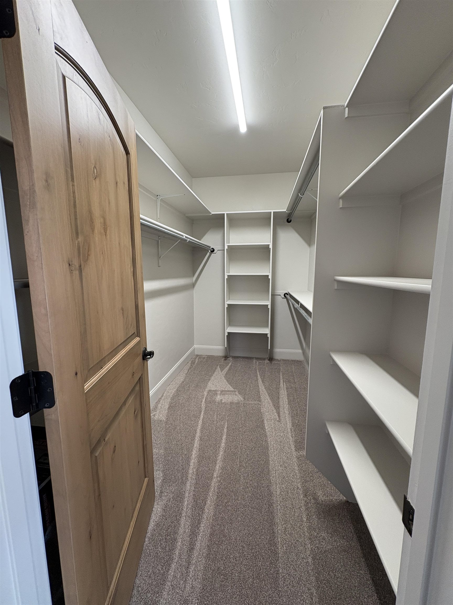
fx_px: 244
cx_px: 226
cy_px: 302
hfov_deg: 85.7
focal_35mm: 14
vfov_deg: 102.1
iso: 160
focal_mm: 2.22
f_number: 2.2
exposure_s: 1/60
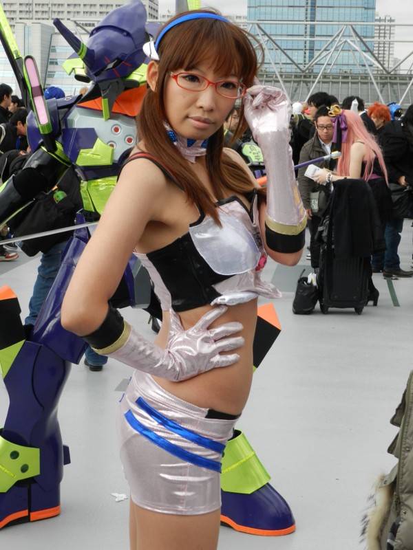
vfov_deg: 28.6
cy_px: 275
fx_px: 1082
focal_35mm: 68
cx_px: 206
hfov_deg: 21.6
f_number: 4.7
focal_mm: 12.1
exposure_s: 1/400
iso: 160
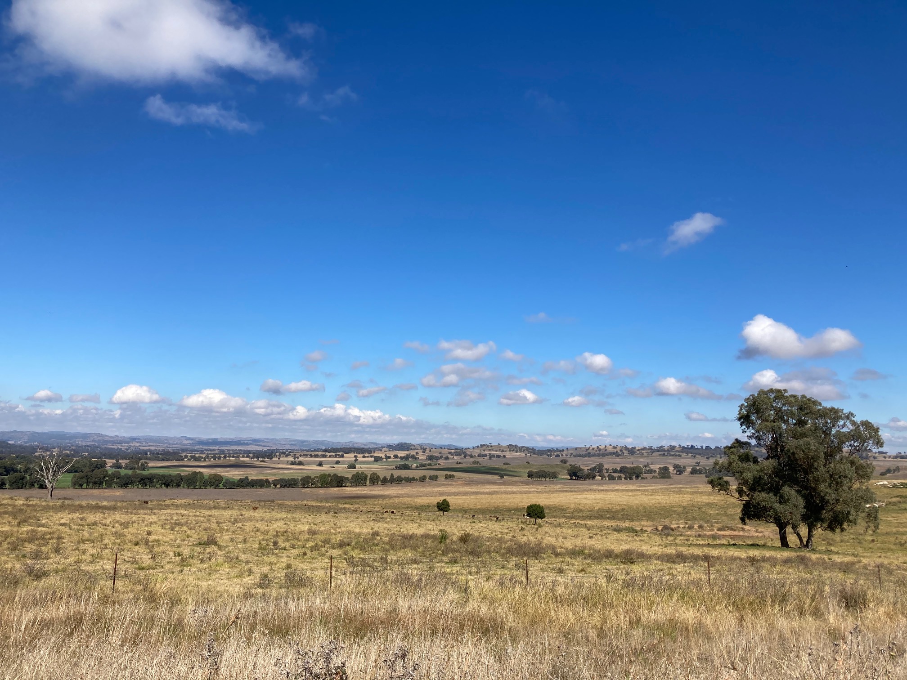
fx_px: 734
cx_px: 454
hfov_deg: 63.4
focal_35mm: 28
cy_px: 340
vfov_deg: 49.7
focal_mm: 3.99
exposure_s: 1/2825
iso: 20
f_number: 1.8
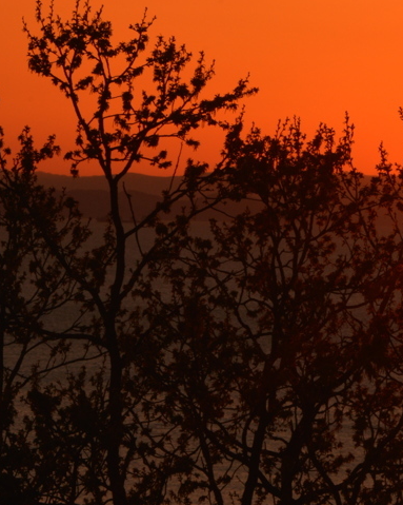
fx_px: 6726
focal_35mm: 451
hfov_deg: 3.4
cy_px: -96
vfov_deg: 4.3
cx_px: 502
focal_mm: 150
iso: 320
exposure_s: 1/100
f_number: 16
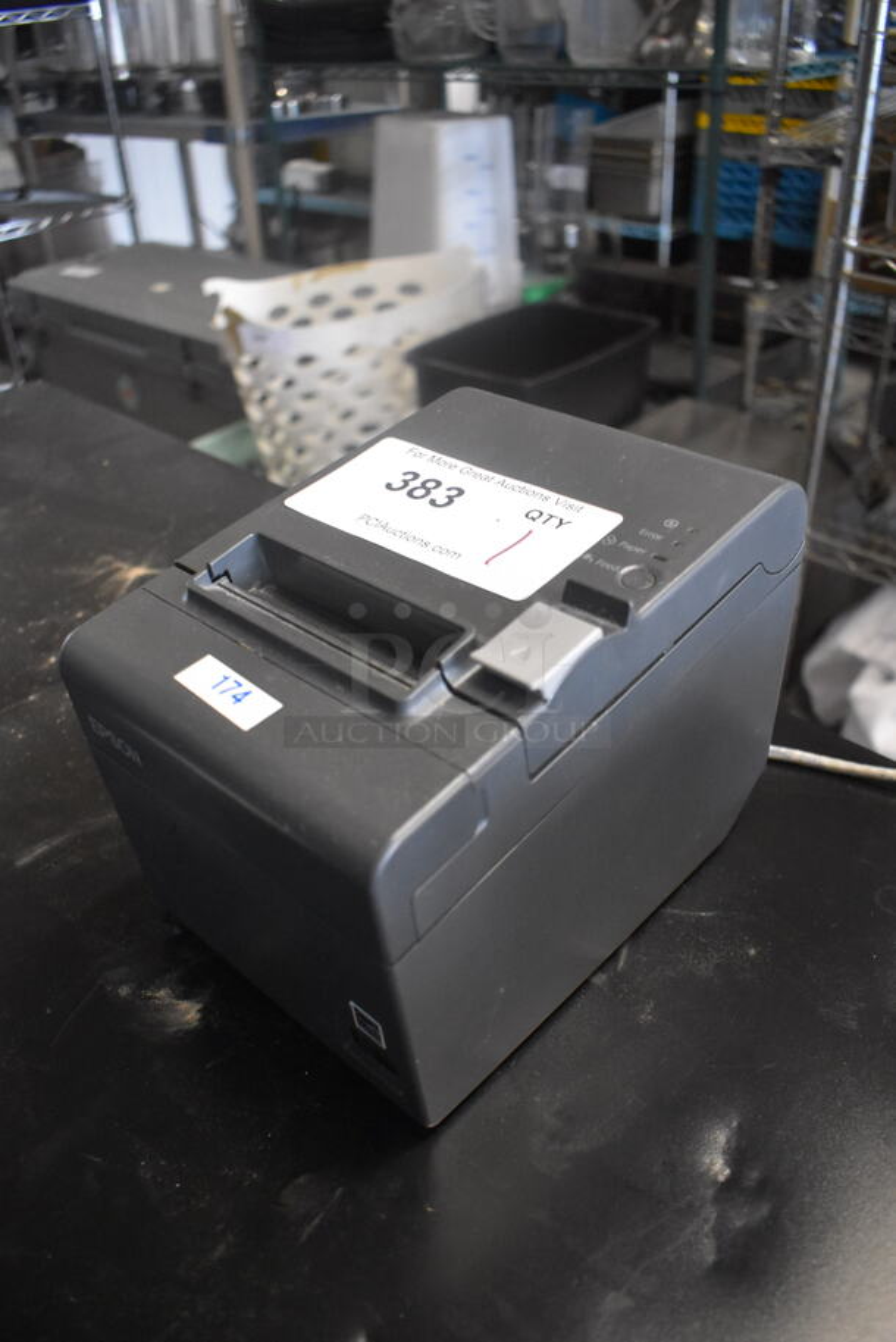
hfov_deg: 48.0
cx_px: 448
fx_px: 1006
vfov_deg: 67.3
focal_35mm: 27
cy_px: 671
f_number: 3.5
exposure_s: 1/125
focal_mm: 18
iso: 4000
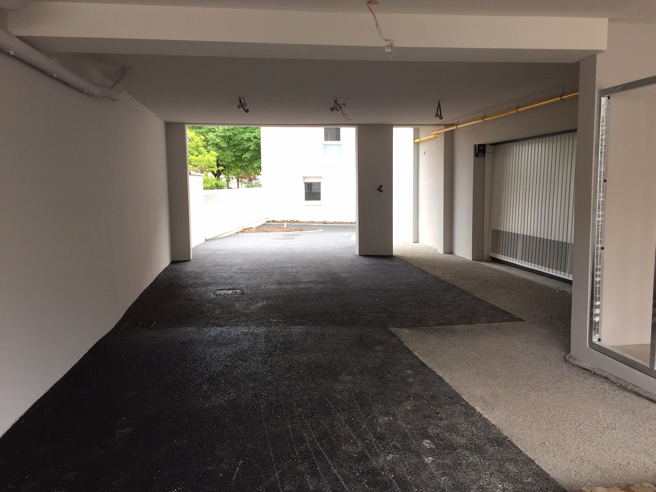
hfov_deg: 61.7
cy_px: 246
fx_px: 550
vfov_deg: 48.2
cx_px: 328
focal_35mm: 29
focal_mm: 4.15
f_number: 2.2
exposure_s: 1/100
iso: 40
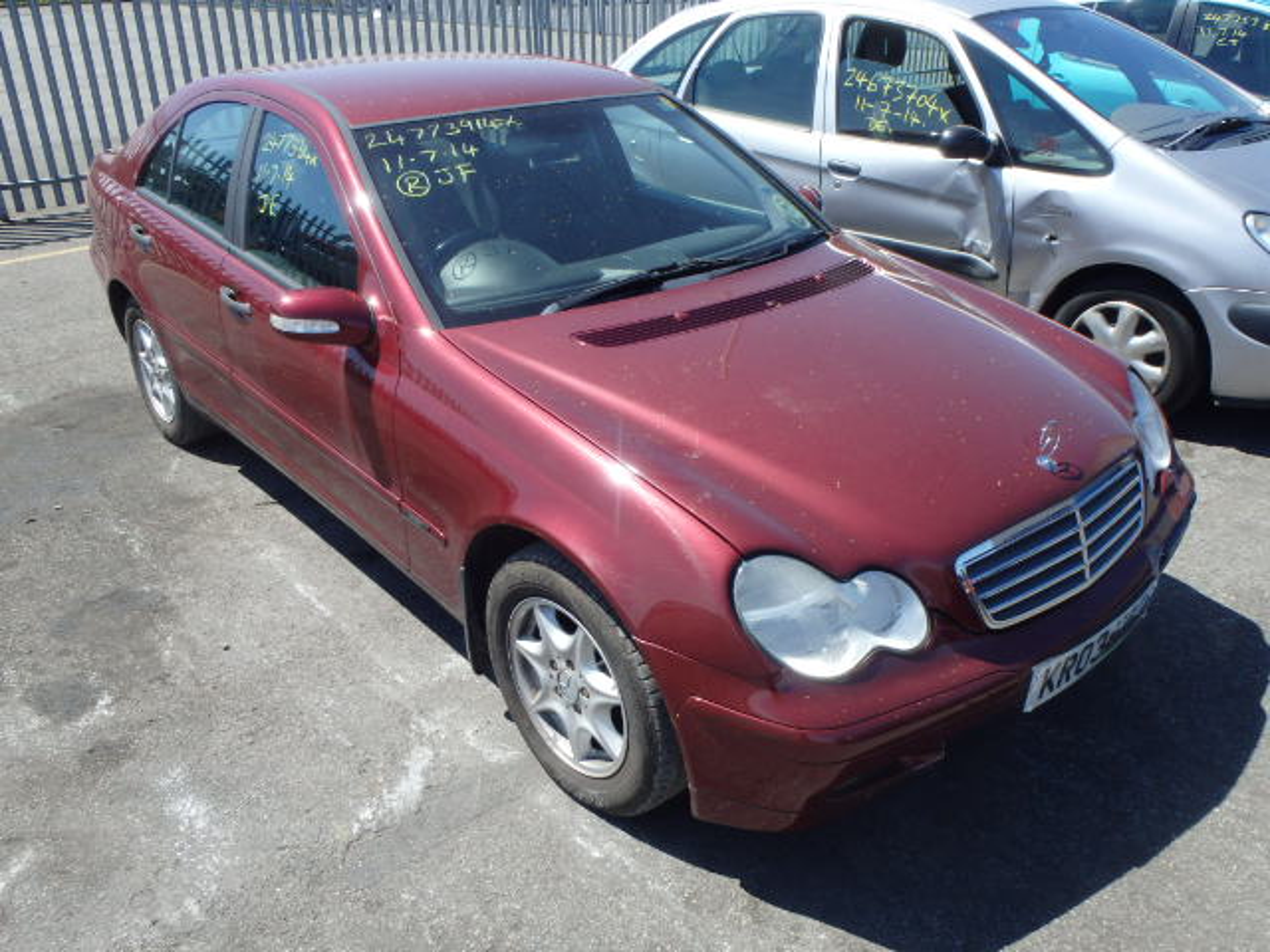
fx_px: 1027
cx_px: 635
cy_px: 476
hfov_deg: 63.4
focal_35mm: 28
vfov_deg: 49.7
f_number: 3.9
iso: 125
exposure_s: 1/640
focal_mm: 5
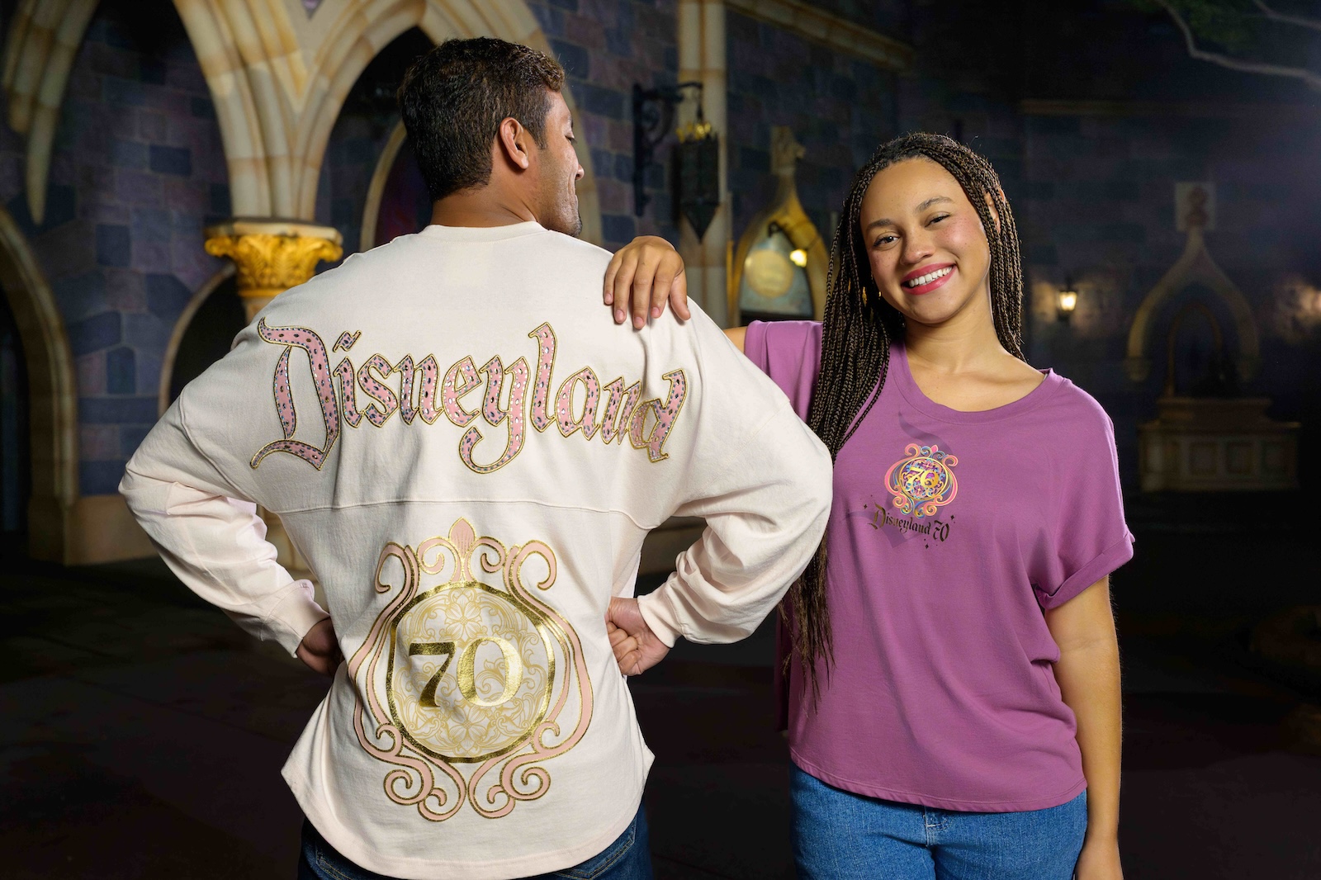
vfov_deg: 37.8
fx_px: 1284
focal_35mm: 35
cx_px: 660
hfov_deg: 54.4
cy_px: 440
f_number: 4.5
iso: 2500
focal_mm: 35
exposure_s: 1/200
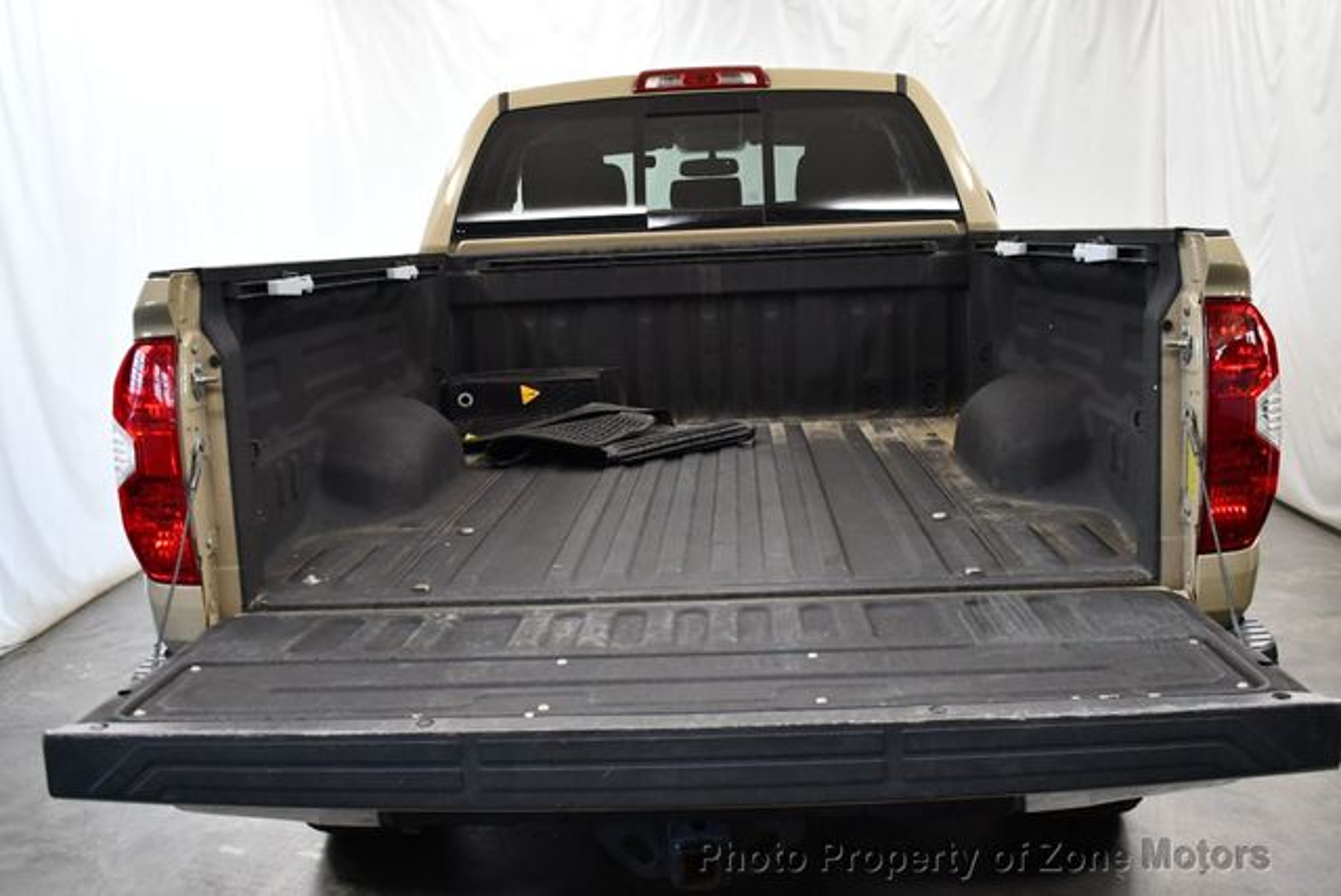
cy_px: 448
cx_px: 670
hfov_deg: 53.1
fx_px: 1342
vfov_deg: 36.9
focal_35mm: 36
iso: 1400
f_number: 3.5
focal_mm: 18
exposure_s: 1/125
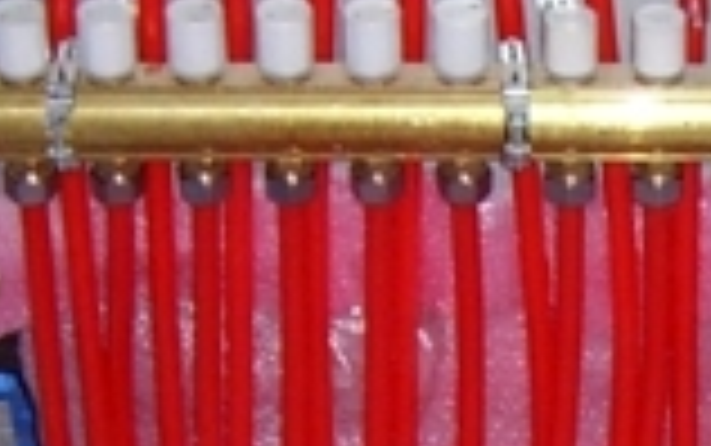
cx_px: 954
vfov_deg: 5.7
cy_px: 683
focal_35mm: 230
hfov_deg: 9.0
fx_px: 4460
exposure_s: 1/60
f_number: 2.7
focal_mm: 6.2
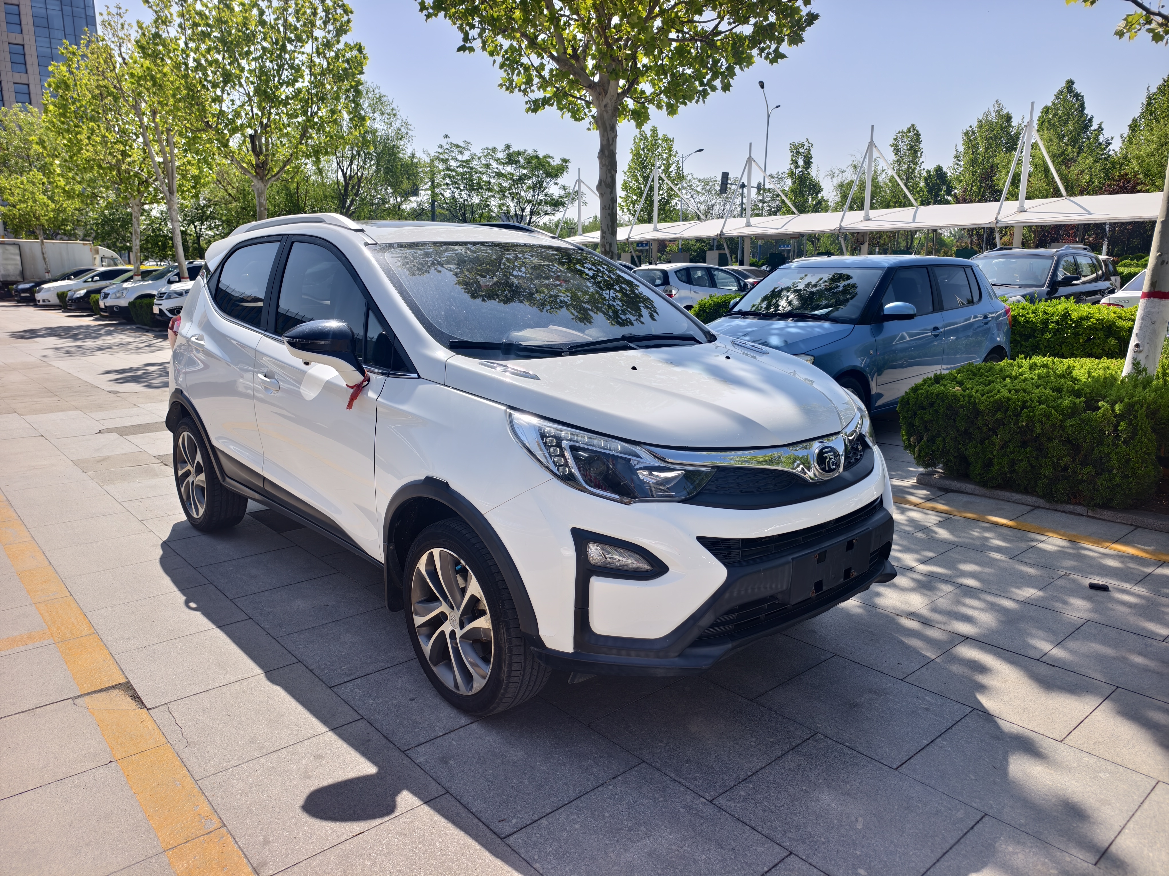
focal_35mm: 23
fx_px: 777
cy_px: 438
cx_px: 584
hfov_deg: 73.9
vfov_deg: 58.9
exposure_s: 1/966
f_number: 1.57
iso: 71
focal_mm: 5.6
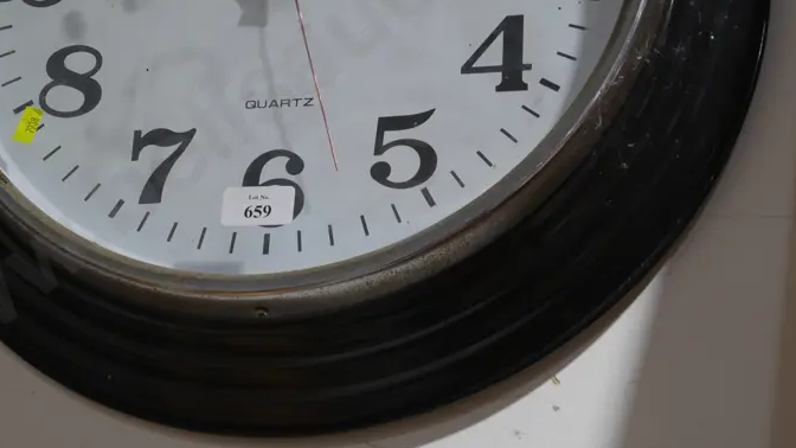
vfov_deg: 11.7
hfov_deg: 20.7
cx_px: 366
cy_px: 20
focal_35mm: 103
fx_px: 2174
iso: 640
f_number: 5.4
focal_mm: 31
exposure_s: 1/80
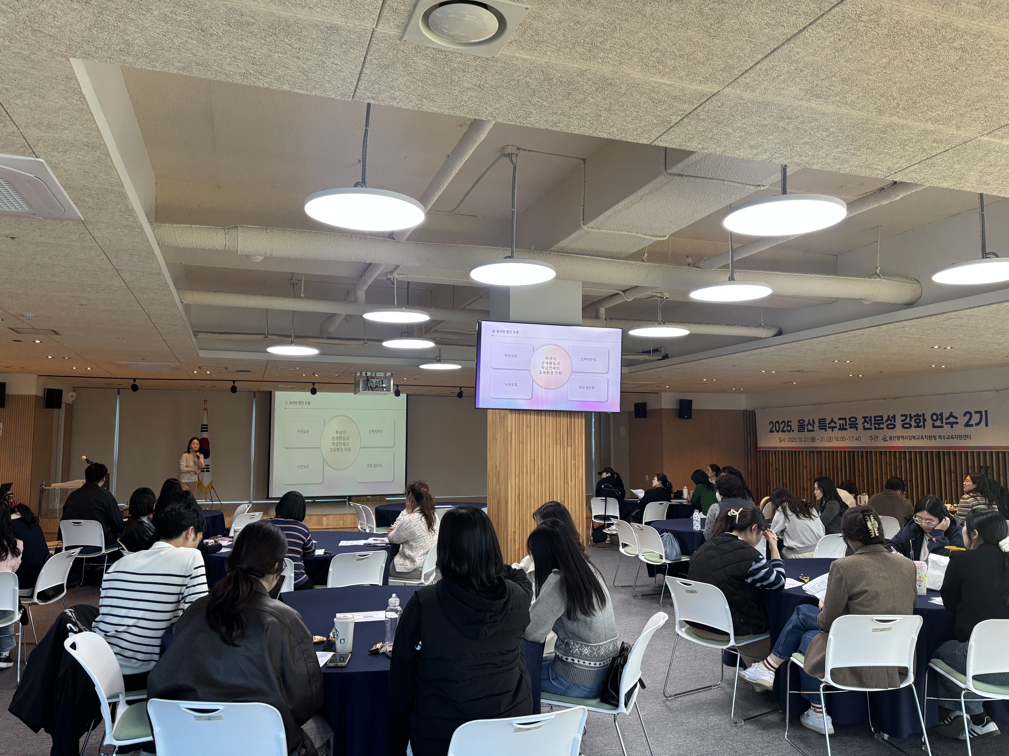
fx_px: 758
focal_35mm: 26
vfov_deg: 53.1
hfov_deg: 67.3
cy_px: 378
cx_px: 504
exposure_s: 1/120
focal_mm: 5.96
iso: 100
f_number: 1.6
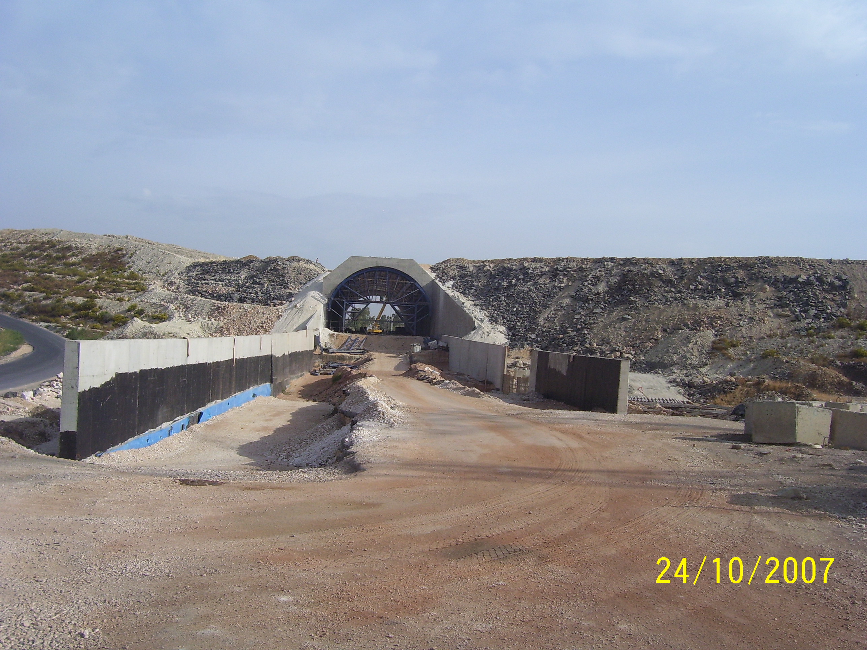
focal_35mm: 34
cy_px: 325
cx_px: 434
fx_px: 852
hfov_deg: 54.0
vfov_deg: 41.8
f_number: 4.8
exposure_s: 1/750
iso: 80
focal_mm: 5.6
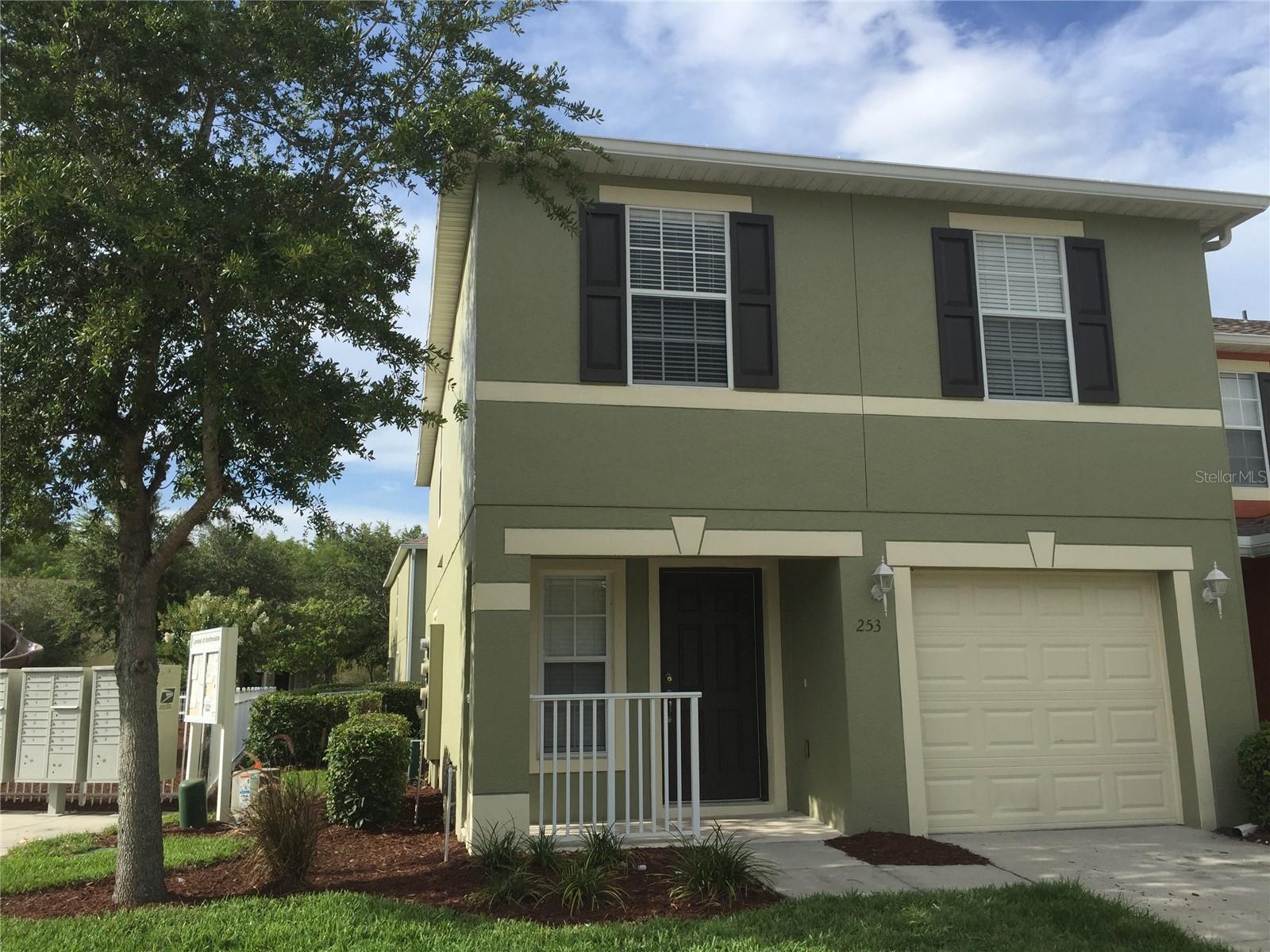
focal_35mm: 29
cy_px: 476
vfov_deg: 48.2
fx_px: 1064
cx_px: 635
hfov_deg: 61.7
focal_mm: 4.15
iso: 32
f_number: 2.2
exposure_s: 1/1980
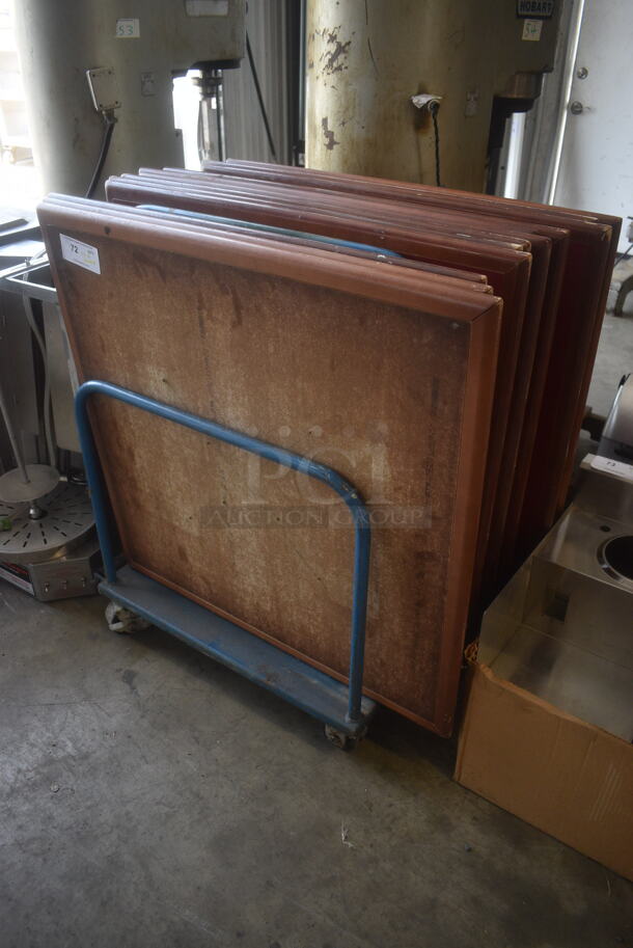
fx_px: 711
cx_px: 316
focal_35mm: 27
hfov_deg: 48.0
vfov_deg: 67.3
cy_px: 474
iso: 720
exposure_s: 1/250
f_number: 3.5
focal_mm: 18
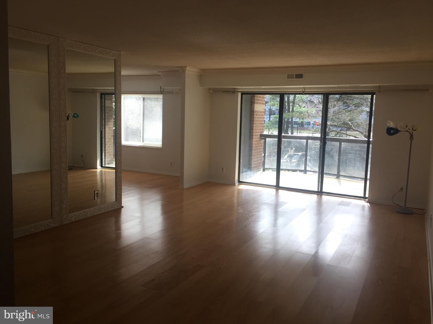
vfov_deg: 48.2
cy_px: 162
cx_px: 216
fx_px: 363
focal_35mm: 29
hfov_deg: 61.7
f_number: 2.2
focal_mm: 4.15
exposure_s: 1/120
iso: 32
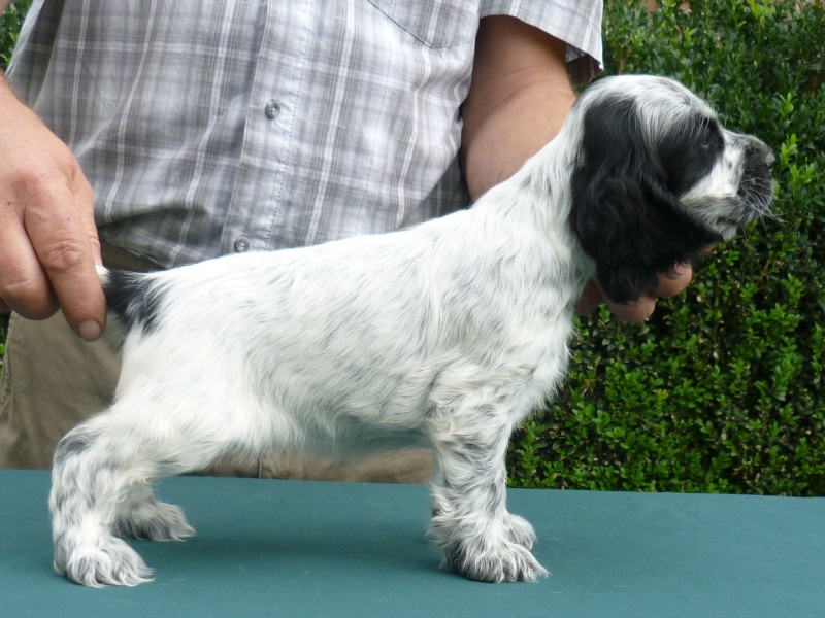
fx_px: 739
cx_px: 412
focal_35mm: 31
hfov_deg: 58.4
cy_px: 309
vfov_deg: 45.4
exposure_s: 1/400
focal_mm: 5.5
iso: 80
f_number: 2.8
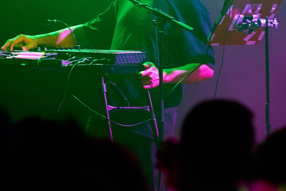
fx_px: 3368
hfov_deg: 4.9
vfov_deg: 3.2
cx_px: 62
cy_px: 25
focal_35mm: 424
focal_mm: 200
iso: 5000
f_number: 4
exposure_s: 1/200
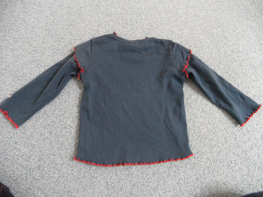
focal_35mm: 24
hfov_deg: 71.6
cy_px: 98
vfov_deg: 56.8
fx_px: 182
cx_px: 132
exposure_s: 1/20
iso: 400
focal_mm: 4.1
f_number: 2.9
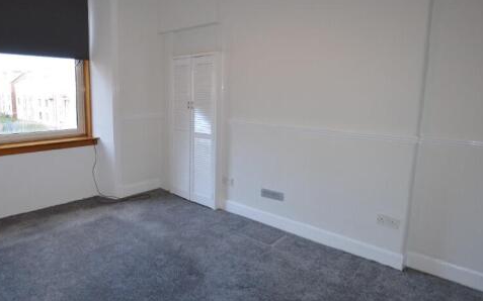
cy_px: 134
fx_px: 276
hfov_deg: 81.1
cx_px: 189
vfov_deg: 57.1
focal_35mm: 21
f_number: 4
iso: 400
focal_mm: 10
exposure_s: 1/60
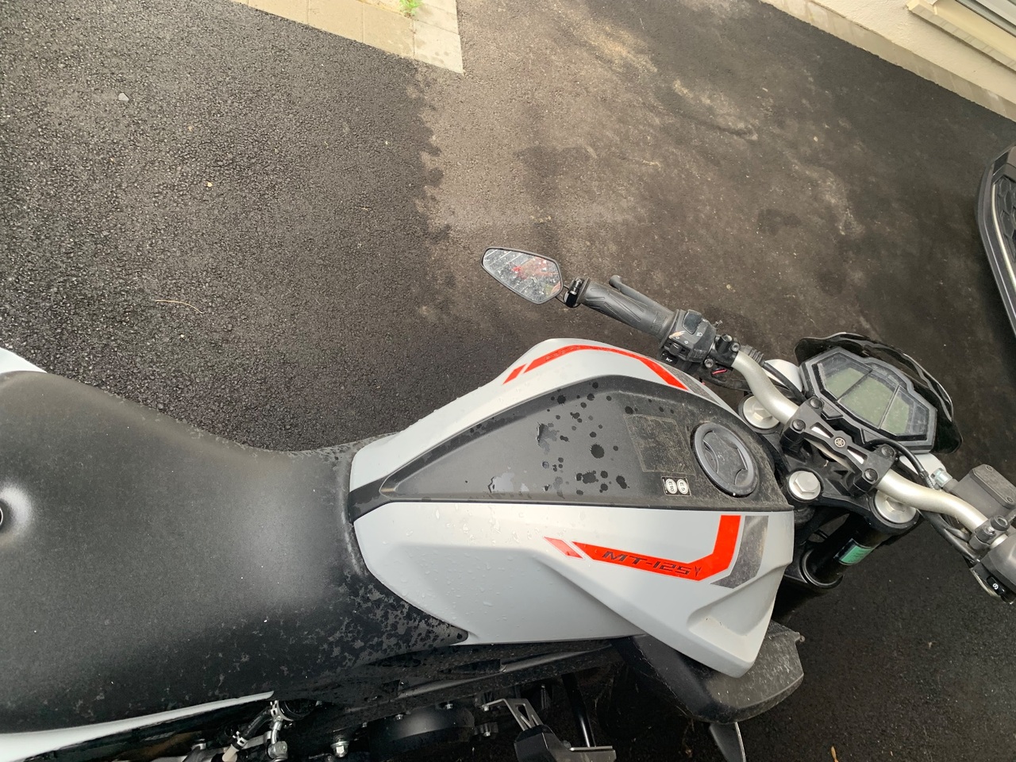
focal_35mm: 26
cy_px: 381
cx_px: 508
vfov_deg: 53.1
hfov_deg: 67.3
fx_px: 763
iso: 100
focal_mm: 4.25
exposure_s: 1/89
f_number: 1.8
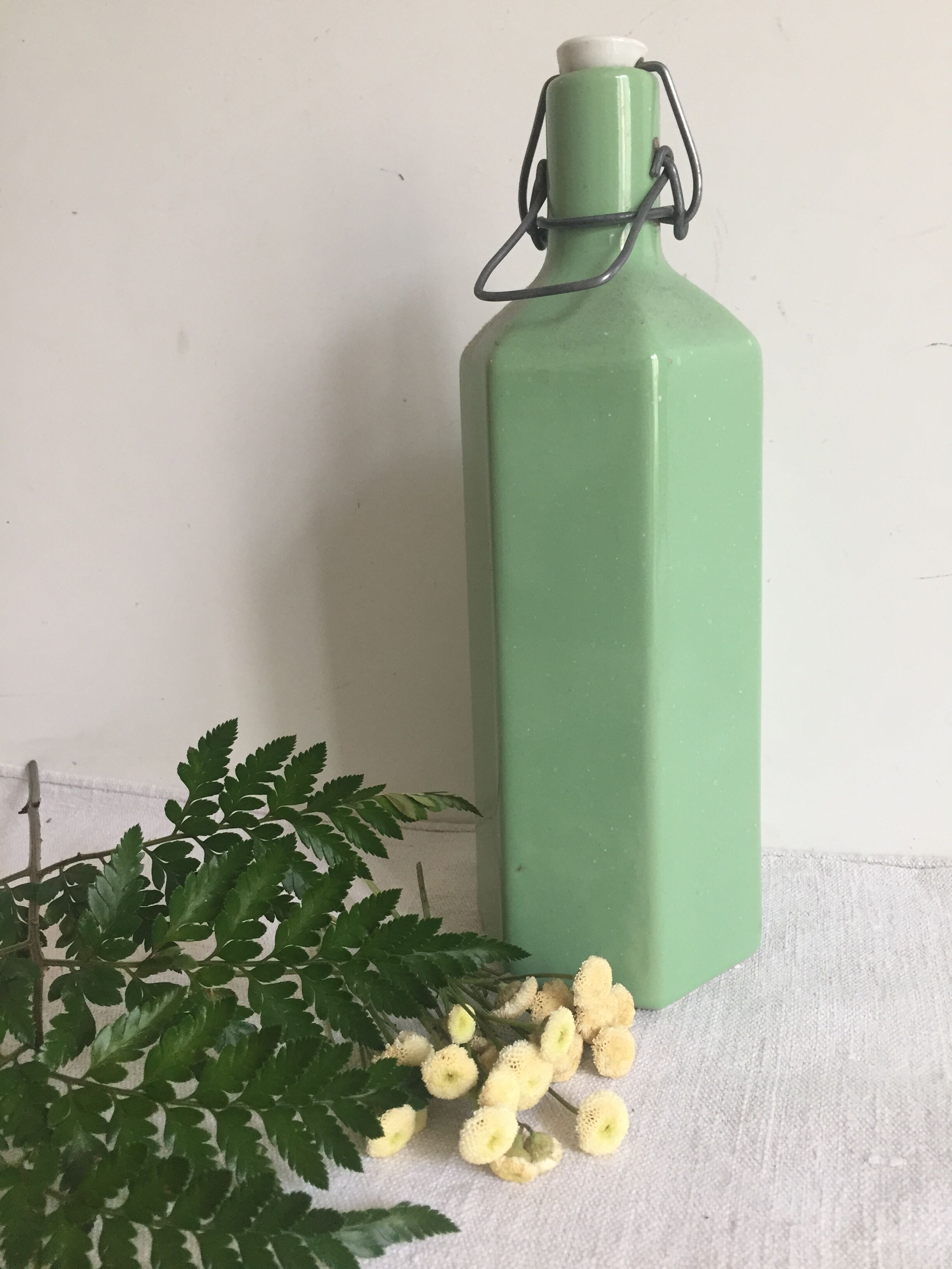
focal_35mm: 29
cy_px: 634
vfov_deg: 61.7
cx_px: 476
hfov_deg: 48.2
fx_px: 1063
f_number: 2.2
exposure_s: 1/33
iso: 64
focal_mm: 4.15
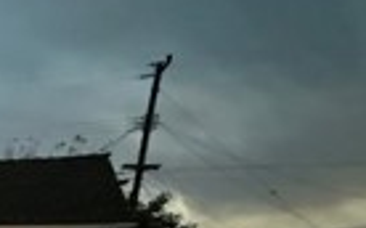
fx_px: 688
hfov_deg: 19.2
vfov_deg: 16.3
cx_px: -347
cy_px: 390
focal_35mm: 69
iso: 2500
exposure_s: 1/30
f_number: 2.2
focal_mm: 2.22
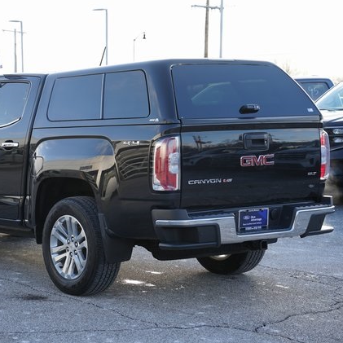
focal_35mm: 84
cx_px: 101
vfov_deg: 20.6
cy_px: 171
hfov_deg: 20.5
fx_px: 942
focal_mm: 65
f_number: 5.6
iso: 100
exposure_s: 1/100
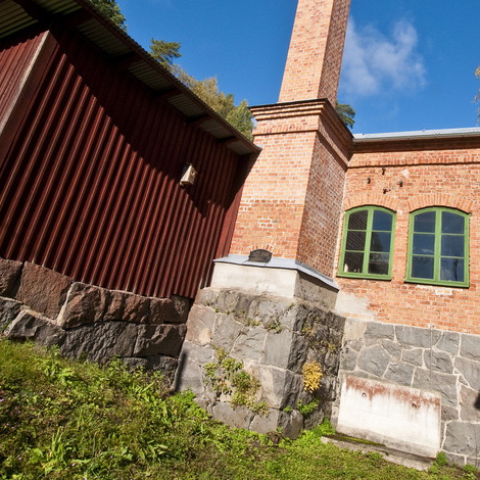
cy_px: 161
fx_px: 408
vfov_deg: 59.6
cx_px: 290
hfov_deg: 60.4
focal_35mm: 26
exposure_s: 1/160
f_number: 18
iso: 250
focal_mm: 10
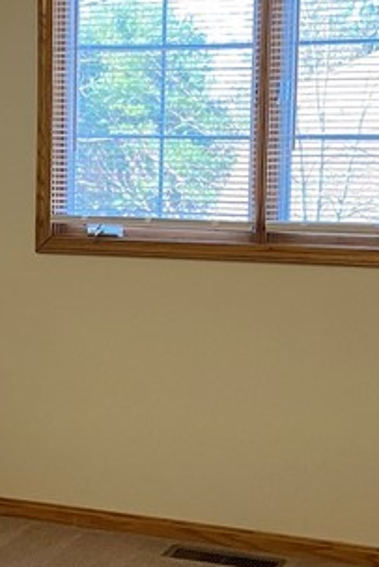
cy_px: 310
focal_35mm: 91
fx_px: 1435
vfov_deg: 22.4
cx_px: -19
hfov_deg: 14.7
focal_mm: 4.25
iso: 80
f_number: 1.8
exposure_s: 1/60
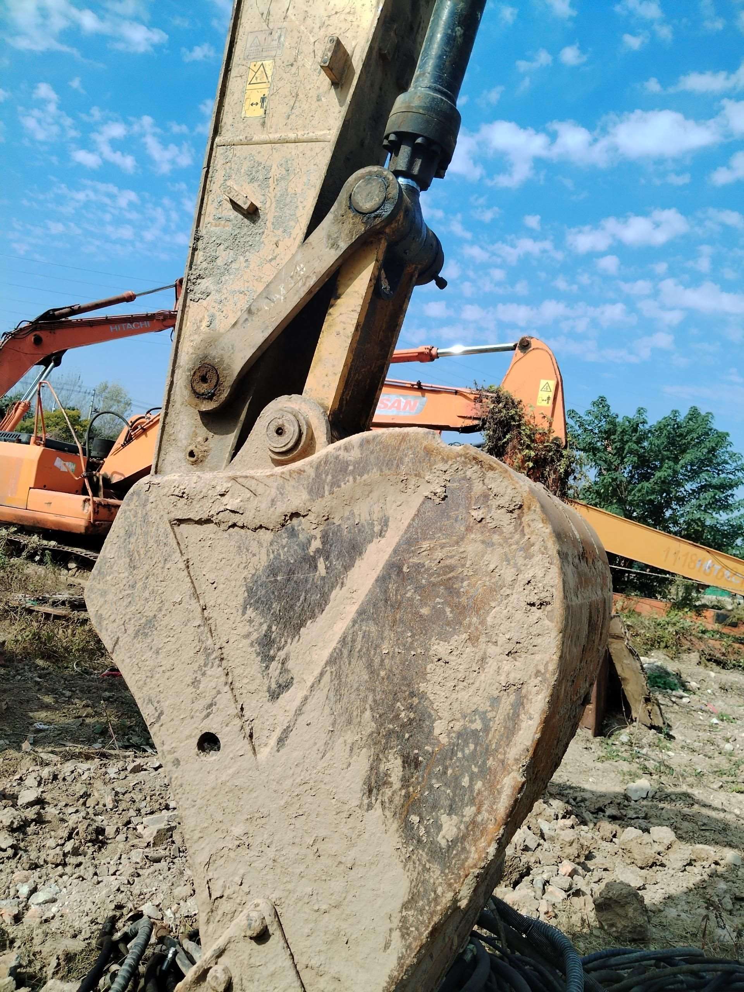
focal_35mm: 26
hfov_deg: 53.1
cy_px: 496
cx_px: 372
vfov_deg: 67.3
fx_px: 745
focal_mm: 4.25
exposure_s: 1/1429
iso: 100
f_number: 1.8
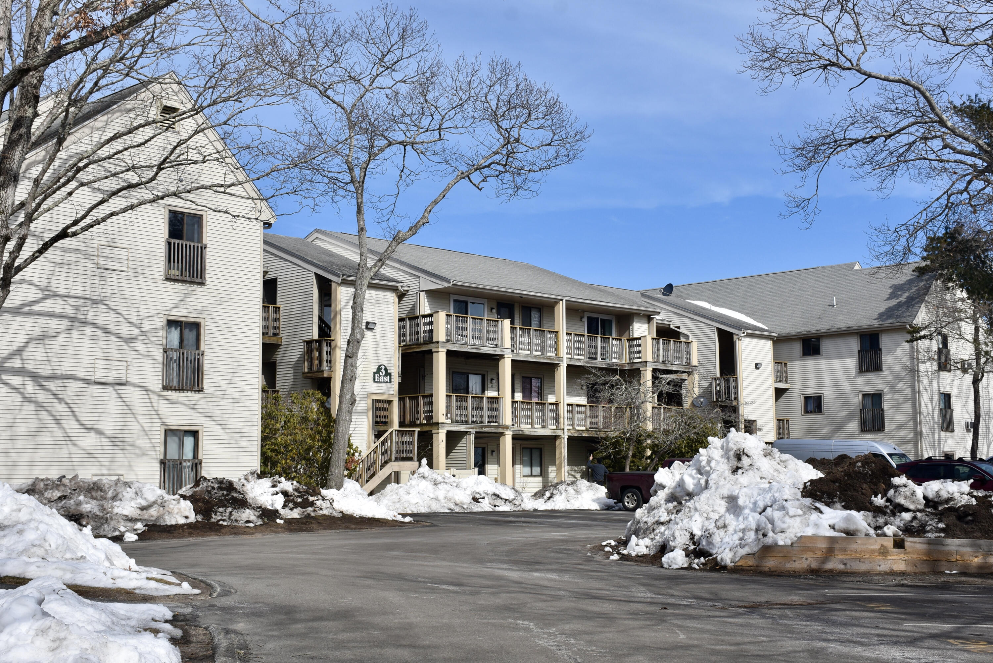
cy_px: 332
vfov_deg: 33.0
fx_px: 1117
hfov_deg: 47.9
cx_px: 496
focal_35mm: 40
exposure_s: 1/500
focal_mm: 27
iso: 140
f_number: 8
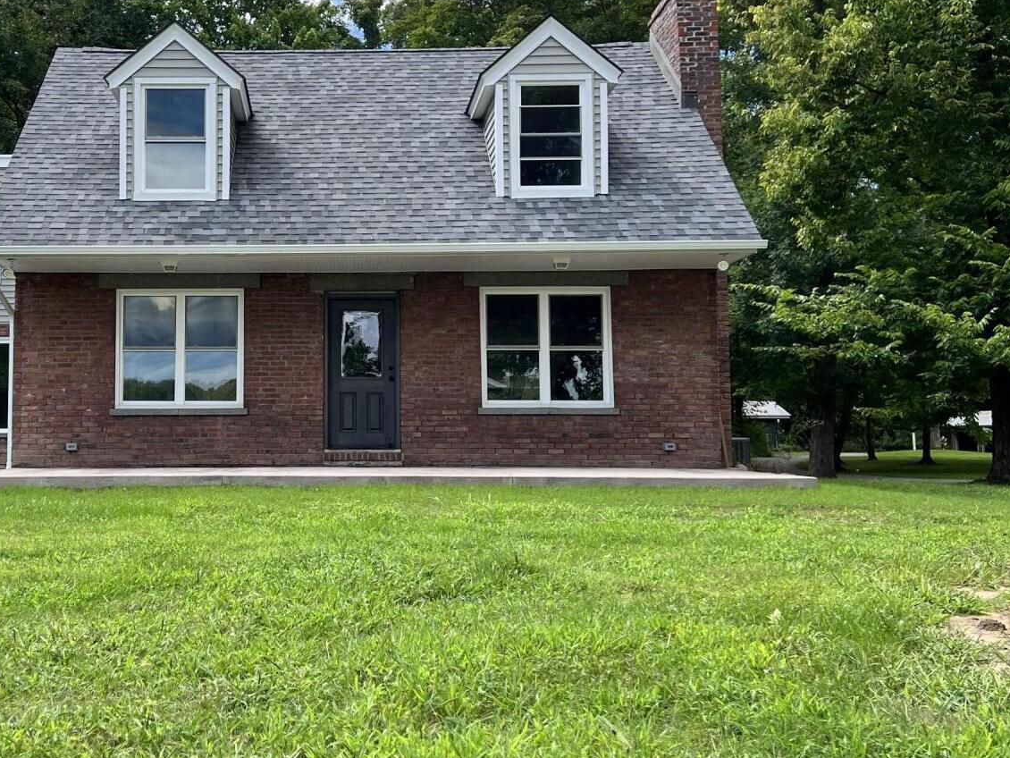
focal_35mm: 46
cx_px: 299
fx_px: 1342
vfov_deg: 31.5
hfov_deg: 40.5
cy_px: 317
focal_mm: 5.7
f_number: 1.5
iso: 50
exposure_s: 1/1089
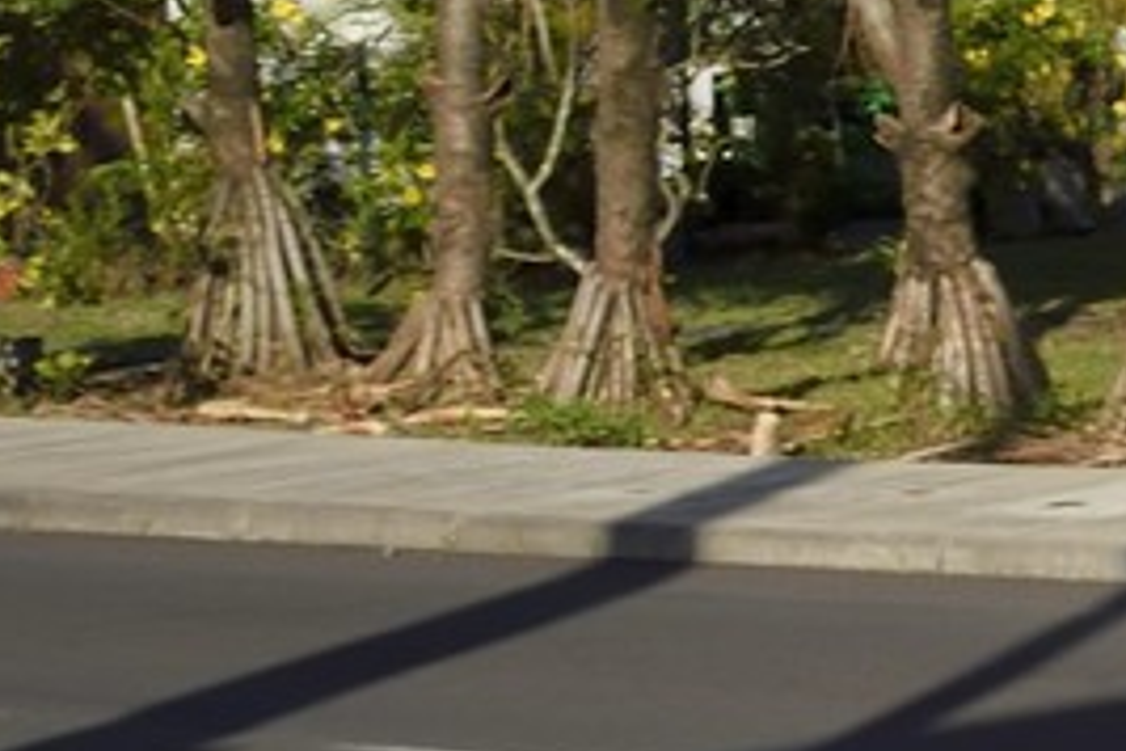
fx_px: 4504
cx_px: 3357
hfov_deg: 10.3
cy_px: 253
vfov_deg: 9.5
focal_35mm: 144
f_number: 14
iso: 200
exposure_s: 1/200
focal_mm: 24
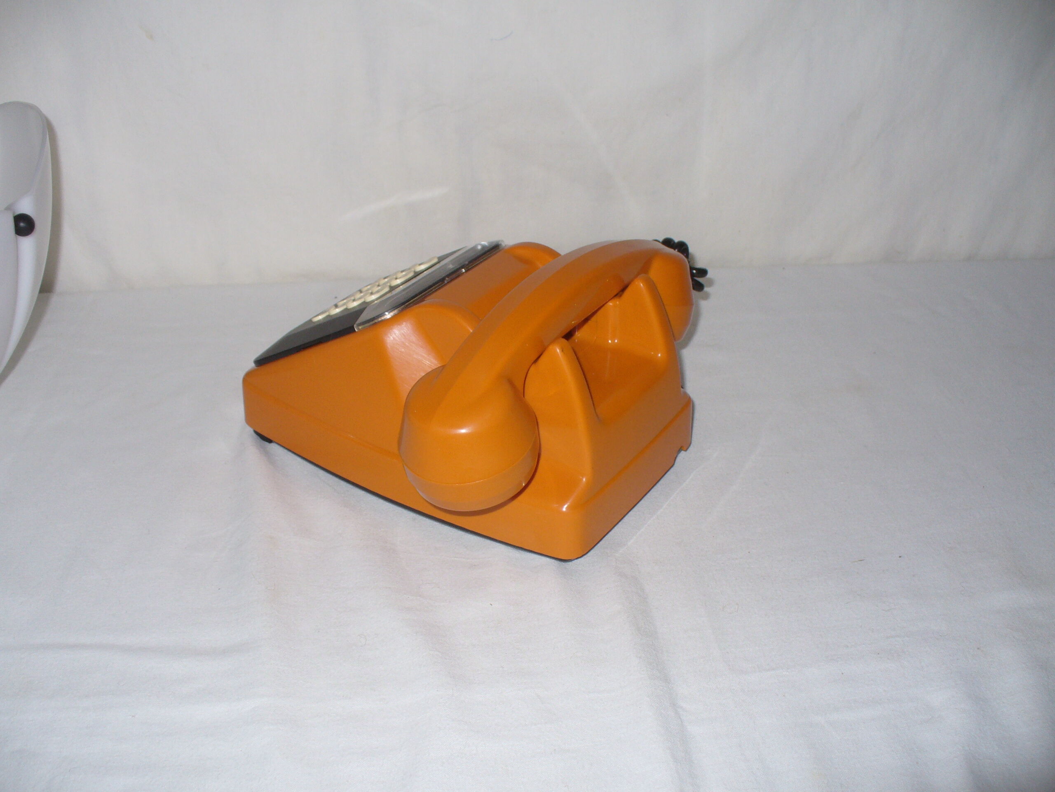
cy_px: 396
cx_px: 528
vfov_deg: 38.7
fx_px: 1128
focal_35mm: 37
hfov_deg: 50.1
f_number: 2.8
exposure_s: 1/30
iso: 100
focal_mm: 6.1
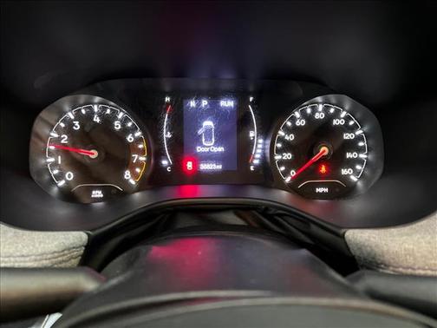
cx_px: 218
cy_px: 164
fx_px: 328
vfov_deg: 53.1
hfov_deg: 67.3
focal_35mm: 26
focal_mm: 5.7
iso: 500
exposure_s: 1/30
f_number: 1.5
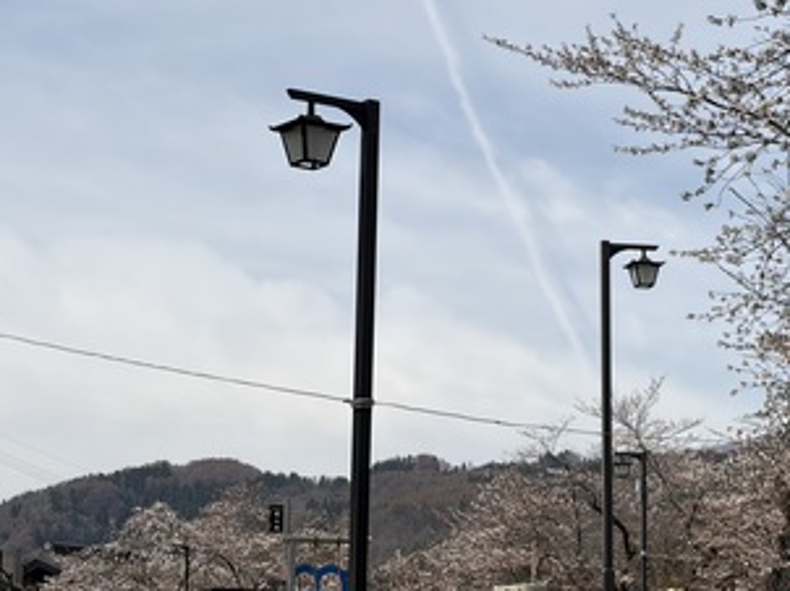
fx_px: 2326
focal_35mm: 102
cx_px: 468
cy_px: 183
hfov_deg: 19.3
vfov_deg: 14.5
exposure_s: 1/6369
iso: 32
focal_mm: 5.96
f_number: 1.6
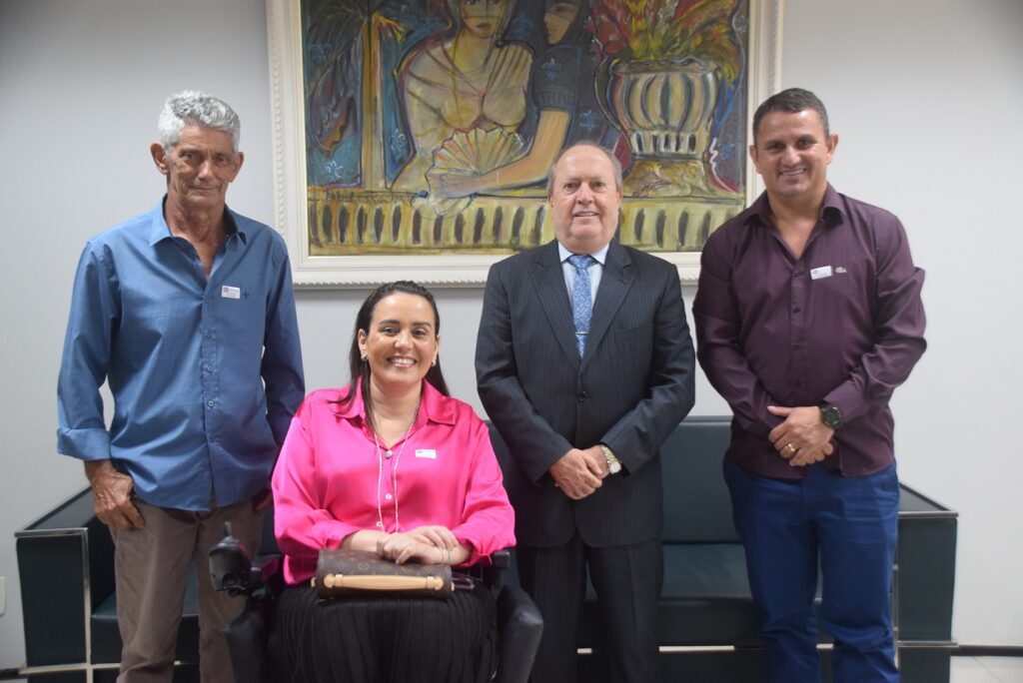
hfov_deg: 49.5
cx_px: 512
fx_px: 1109
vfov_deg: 34.3
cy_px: 342
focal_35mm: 39
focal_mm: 26
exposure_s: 1/60
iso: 1600
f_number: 4
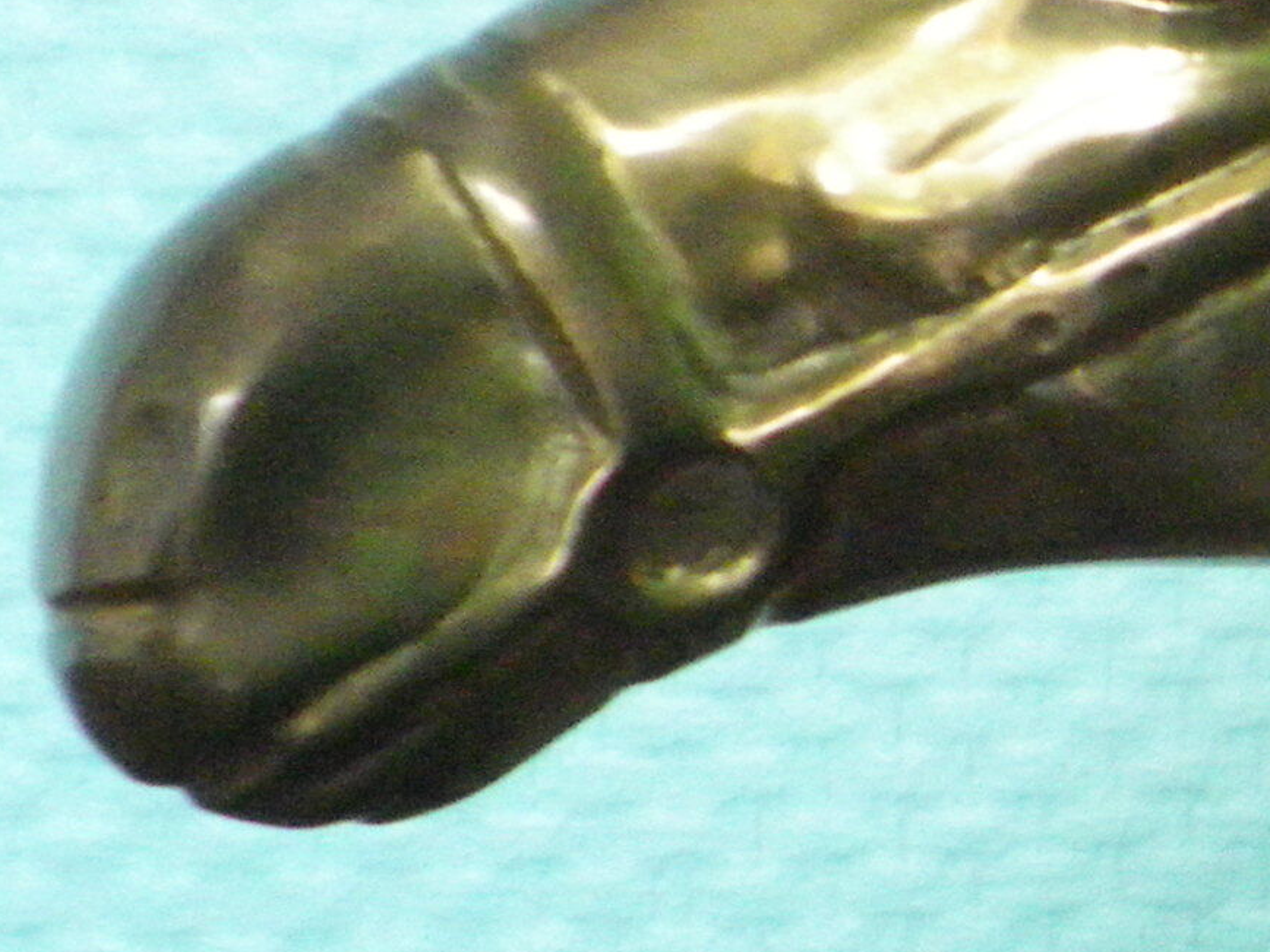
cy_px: 570
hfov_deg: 13.0
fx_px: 4733
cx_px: 2663
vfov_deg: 11.5
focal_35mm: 129
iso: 400
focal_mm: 4.9
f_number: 2.6
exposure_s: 1/60
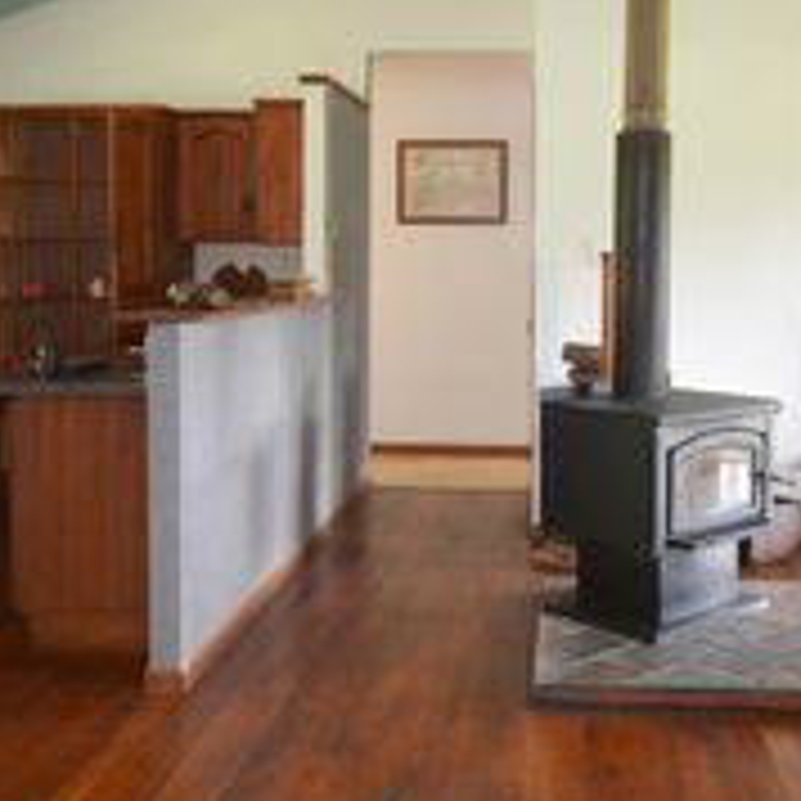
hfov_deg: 35.8
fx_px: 1230
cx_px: 504
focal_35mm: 47
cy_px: 268
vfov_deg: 35.7
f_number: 4.8
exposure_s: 1/60
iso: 720
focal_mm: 14
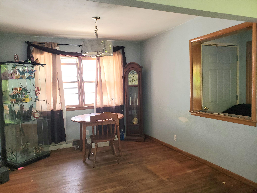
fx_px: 193
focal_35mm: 26
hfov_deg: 67.3
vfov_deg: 53.1
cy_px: 96
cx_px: 128
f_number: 2.4
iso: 160
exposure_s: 1/24
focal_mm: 4.3
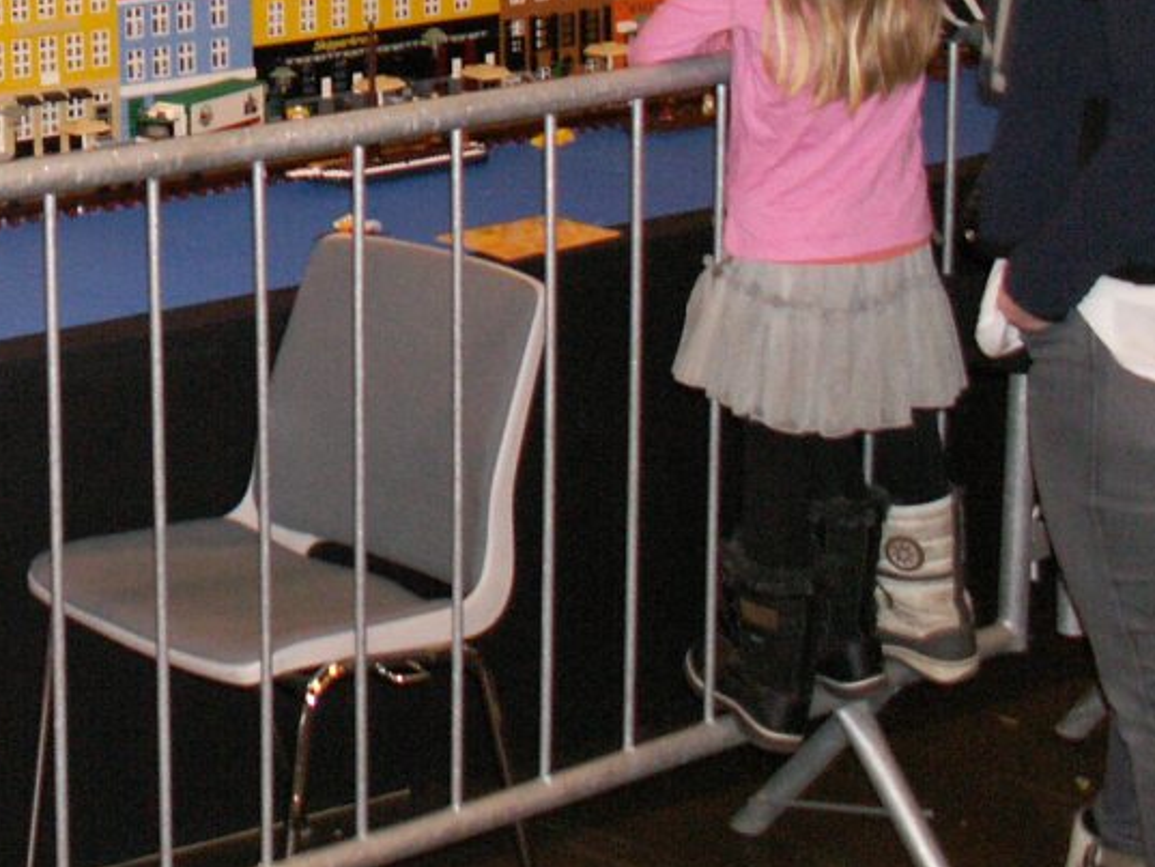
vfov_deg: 15.9
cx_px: -218
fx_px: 2970
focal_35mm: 89
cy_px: -191
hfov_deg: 20.6
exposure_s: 1/60
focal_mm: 5.86
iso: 160
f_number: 2.8
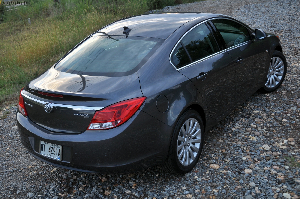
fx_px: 375
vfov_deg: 29.8
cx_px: 150
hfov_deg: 43.6
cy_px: 100
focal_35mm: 45
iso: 200
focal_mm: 30
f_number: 4.5
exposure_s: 1/60
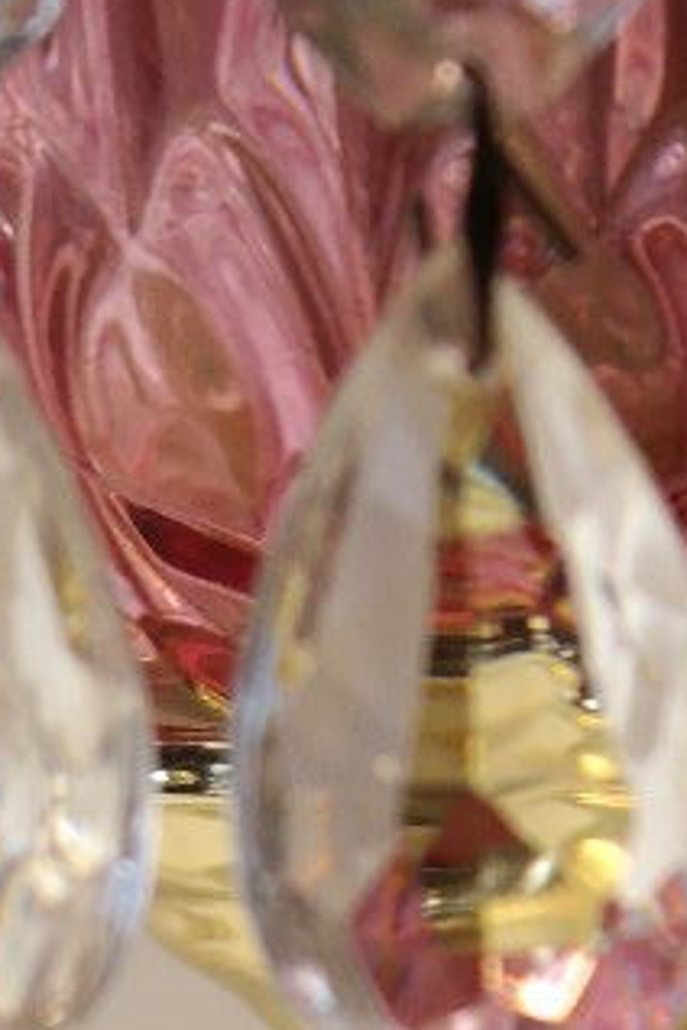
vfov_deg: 4.8
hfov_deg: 3.3
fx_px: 11964
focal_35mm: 418
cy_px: 2572
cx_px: 629
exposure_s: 1/30
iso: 400
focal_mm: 50
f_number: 9
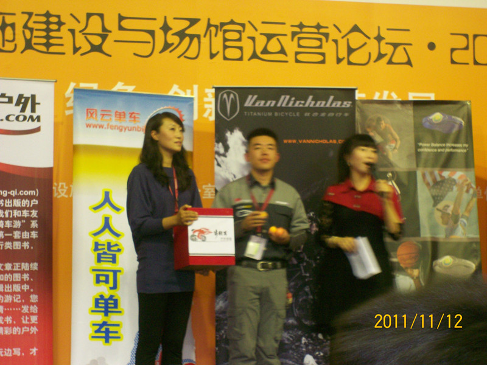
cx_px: 244
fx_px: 1322
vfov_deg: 15.7
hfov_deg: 20.9
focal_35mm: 94
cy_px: 182
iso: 200
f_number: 4.5
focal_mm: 15.7
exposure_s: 1/6.04
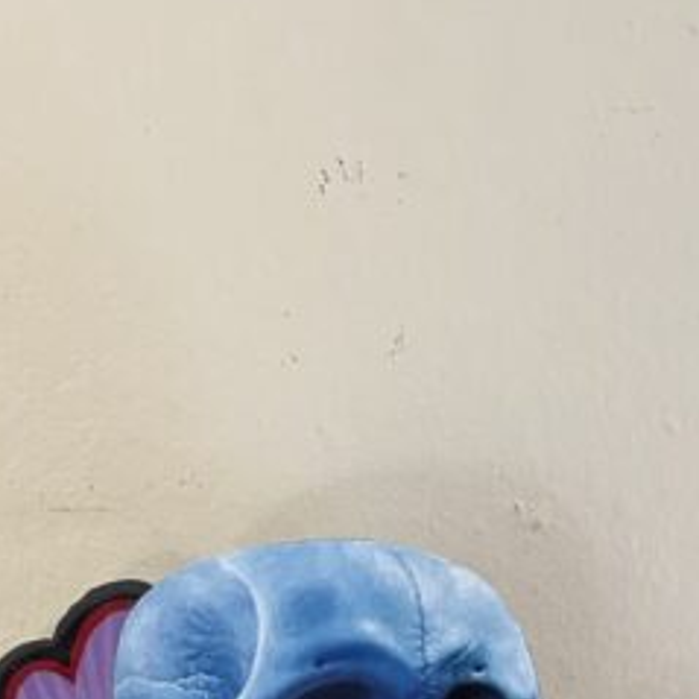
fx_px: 1622
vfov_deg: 19.9
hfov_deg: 24.3
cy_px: 1144
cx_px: 339
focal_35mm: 71
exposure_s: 1/60
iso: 640
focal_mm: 6.86
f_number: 1.78
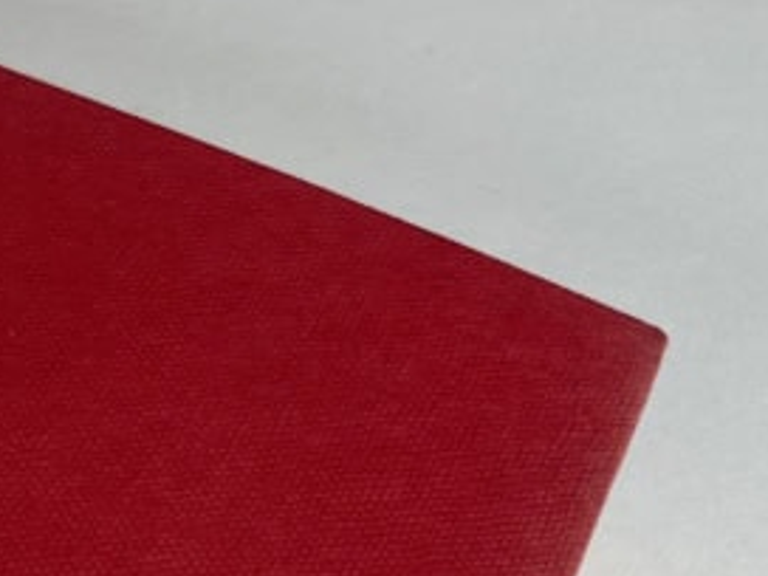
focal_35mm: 98
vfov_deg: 14.7
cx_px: -472
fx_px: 2174
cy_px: 652
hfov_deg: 17.5
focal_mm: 4.2
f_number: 1.6
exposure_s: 1/100
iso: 40
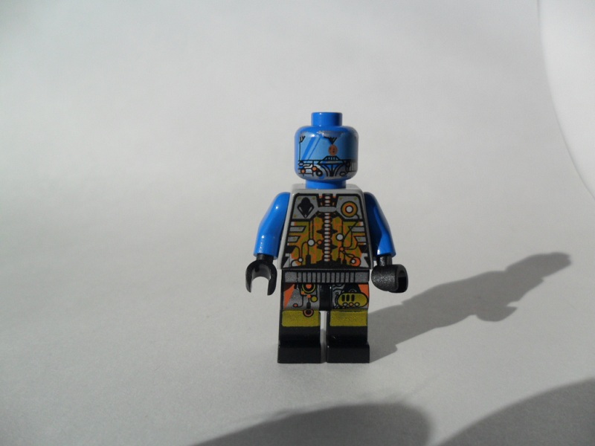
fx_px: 464
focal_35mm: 27
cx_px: 298
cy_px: 223
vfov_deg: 51.4
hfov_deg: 65.3
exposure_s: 1/250
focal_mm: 4.9
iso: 100
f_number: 8.9
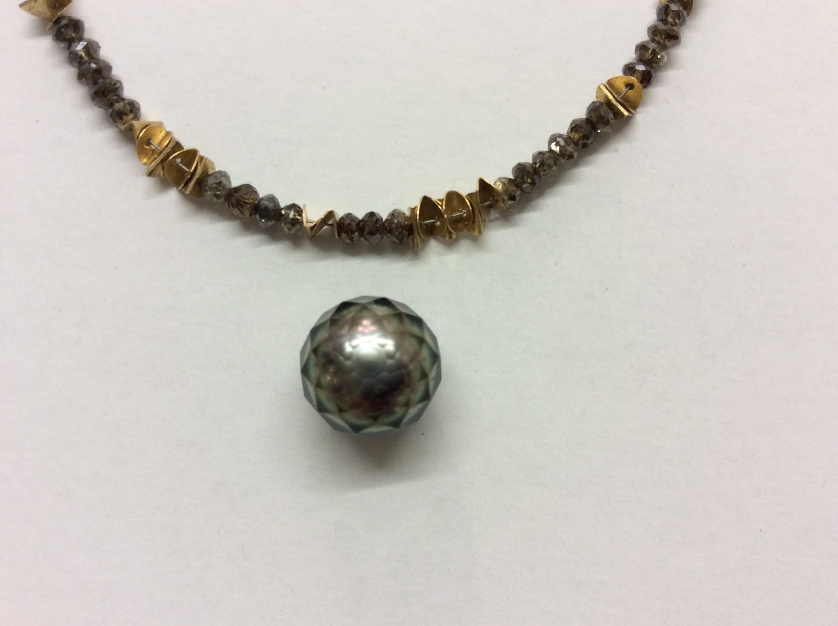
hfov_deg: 56.9
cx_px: 419
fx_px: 774
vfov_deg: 44.1
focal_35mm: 32
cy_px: 313
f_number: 2.4
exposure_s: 1/25
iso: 40
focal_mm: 3.3
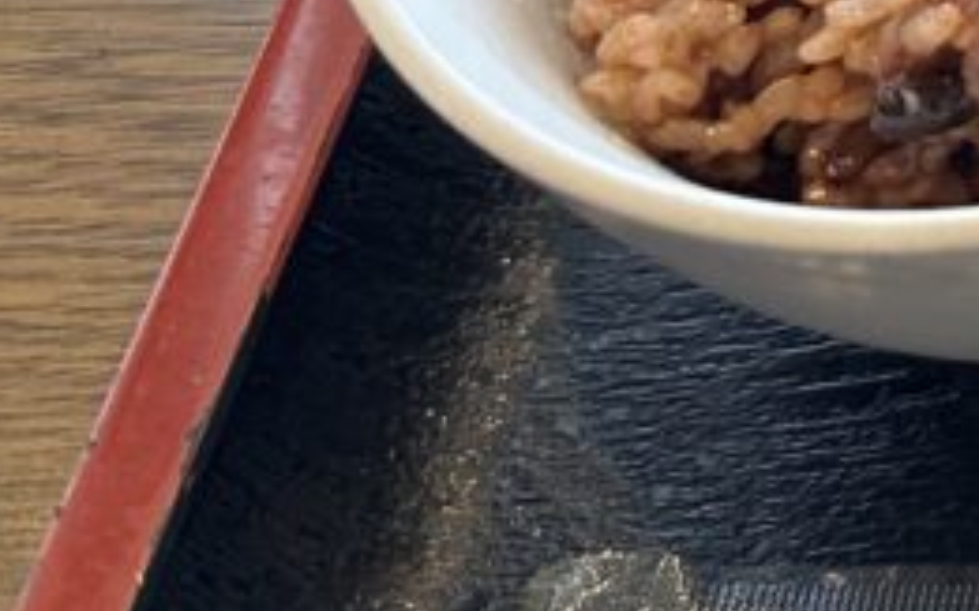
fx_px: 3334
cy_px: -454
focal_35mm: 125
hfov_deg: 12.9
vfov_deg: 10.0
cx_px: 2341
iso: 160
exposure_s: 1/120
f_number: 1.78
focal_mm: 6.86
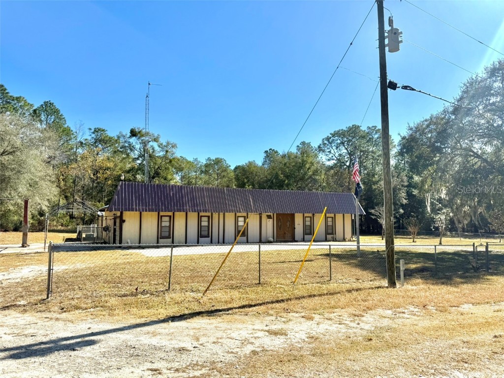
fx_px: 349
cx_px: 252
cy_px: 189
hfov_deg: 71.6
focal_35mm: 24
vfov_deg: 56.8
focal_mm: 6.76
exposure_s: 1/5714
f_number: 1.78
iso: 80
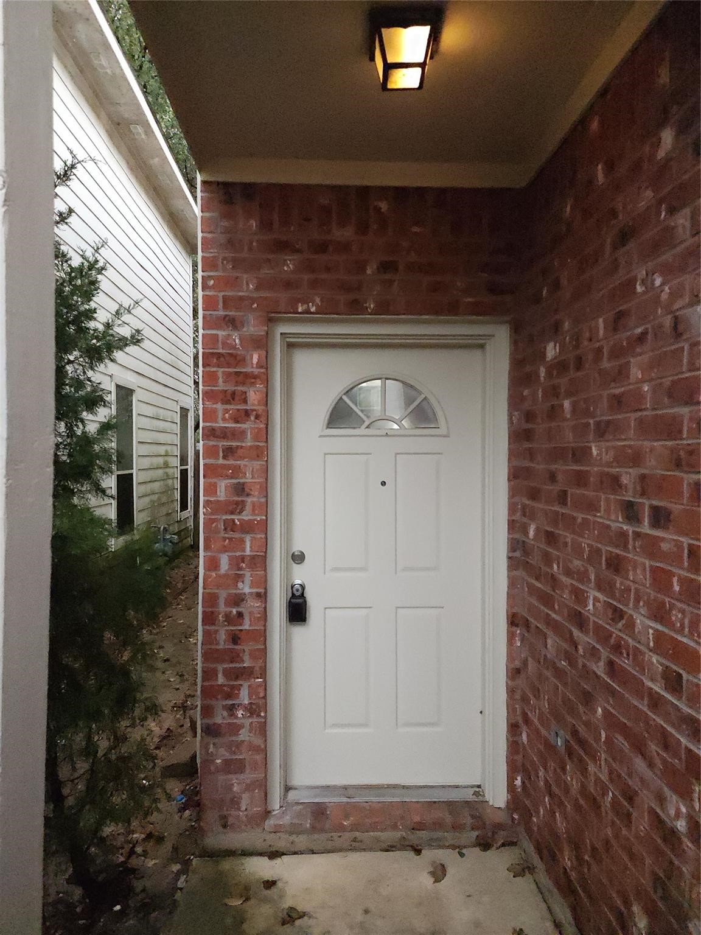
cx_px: 350
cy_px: 468
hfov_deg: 58.9
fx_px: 621
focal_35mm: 23
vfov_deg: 73.9
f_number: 1.8
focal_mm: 6.4
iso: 3200
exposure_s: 1/5536
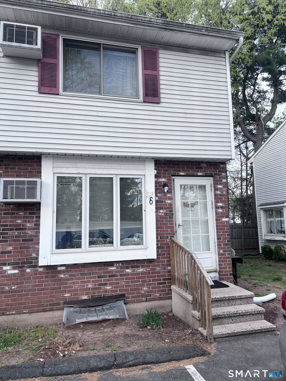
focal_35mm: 26
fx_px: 286
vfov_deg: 67.3
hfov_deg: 53.1
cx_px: 143
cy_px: 190
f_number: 1.5
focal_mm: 5.7
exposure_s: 1/170
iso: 40
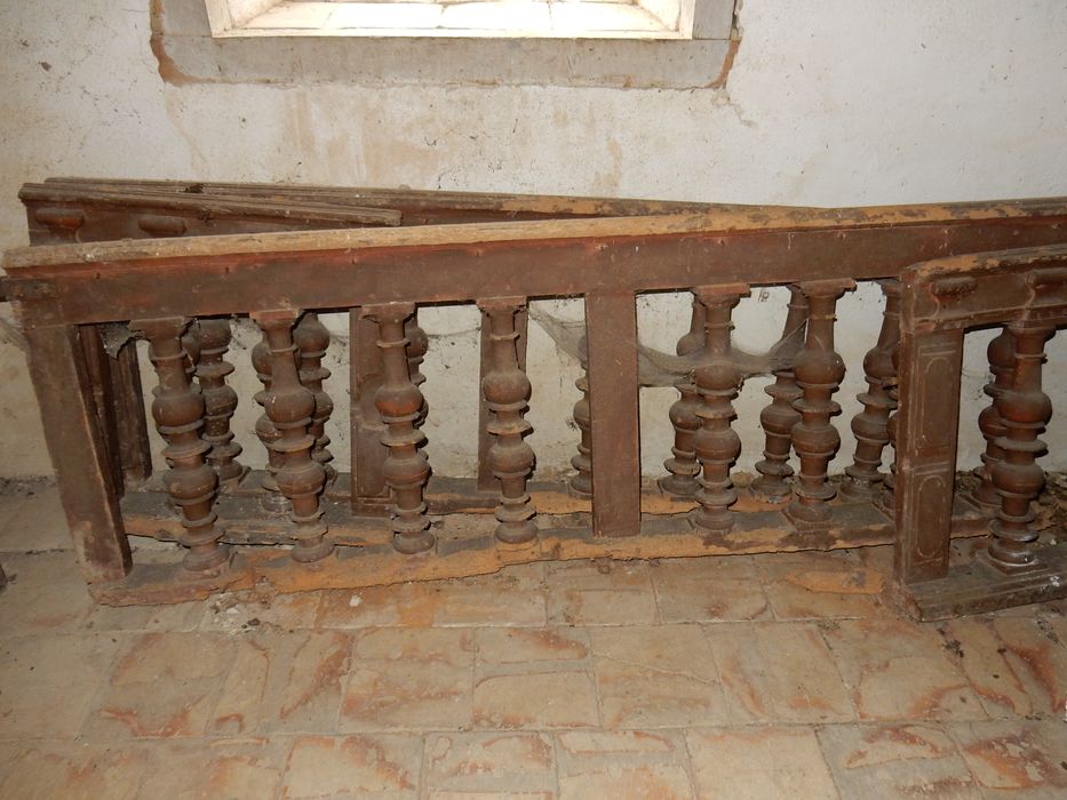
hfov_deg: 69.4
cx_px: 534
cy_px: 400
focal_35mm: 25
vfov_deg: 54.9
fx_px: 771
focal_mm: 4.5
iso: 200
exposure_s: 1/30
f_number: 3.7
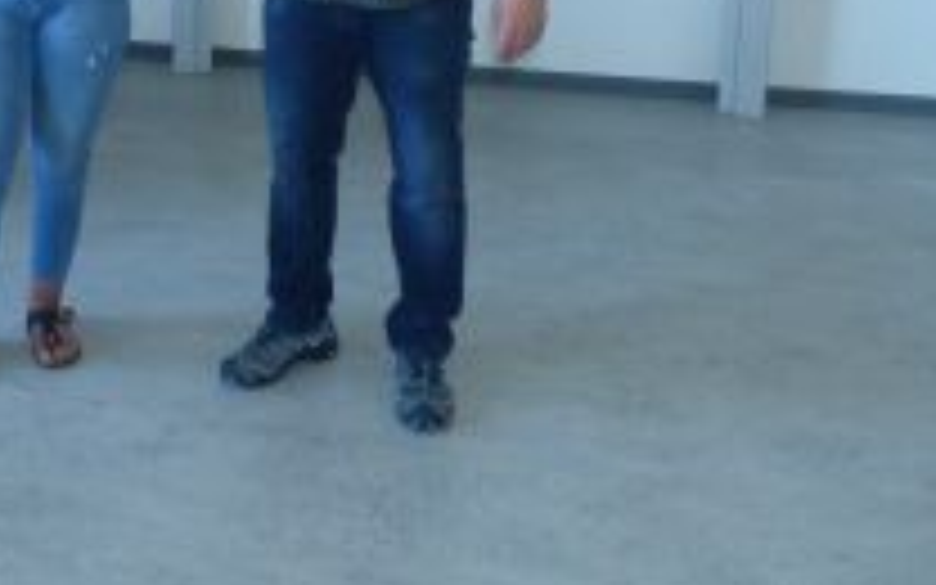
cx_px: 86
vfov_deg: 23.6
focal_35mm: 51
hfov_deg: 36.9
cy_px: -76
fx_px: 1301
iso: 400
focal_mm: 4.5
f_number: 2.8
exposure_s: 1/60
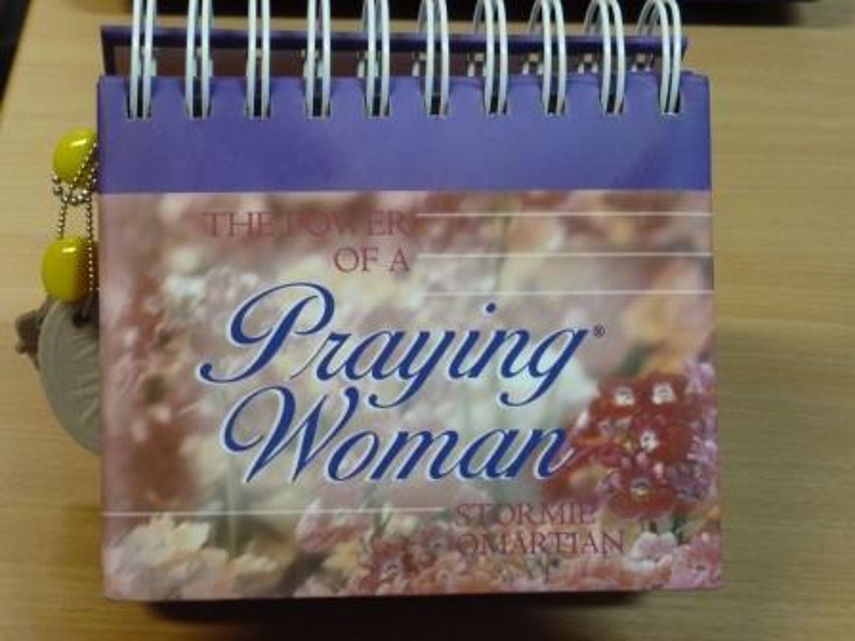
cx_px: 428
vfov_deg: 20.4
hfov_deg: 27.0
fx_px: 1778
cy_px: 320
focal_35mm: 72
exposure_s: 1/30
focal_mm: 11.9
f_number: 4.1
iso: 800
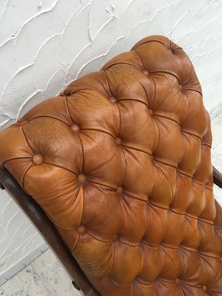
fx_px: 248
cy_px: 148
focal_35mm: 29
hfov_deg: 48.2
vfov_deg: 61.7
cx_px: 111
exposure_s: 1/33
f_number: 2.2
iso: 32
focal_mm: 4.15
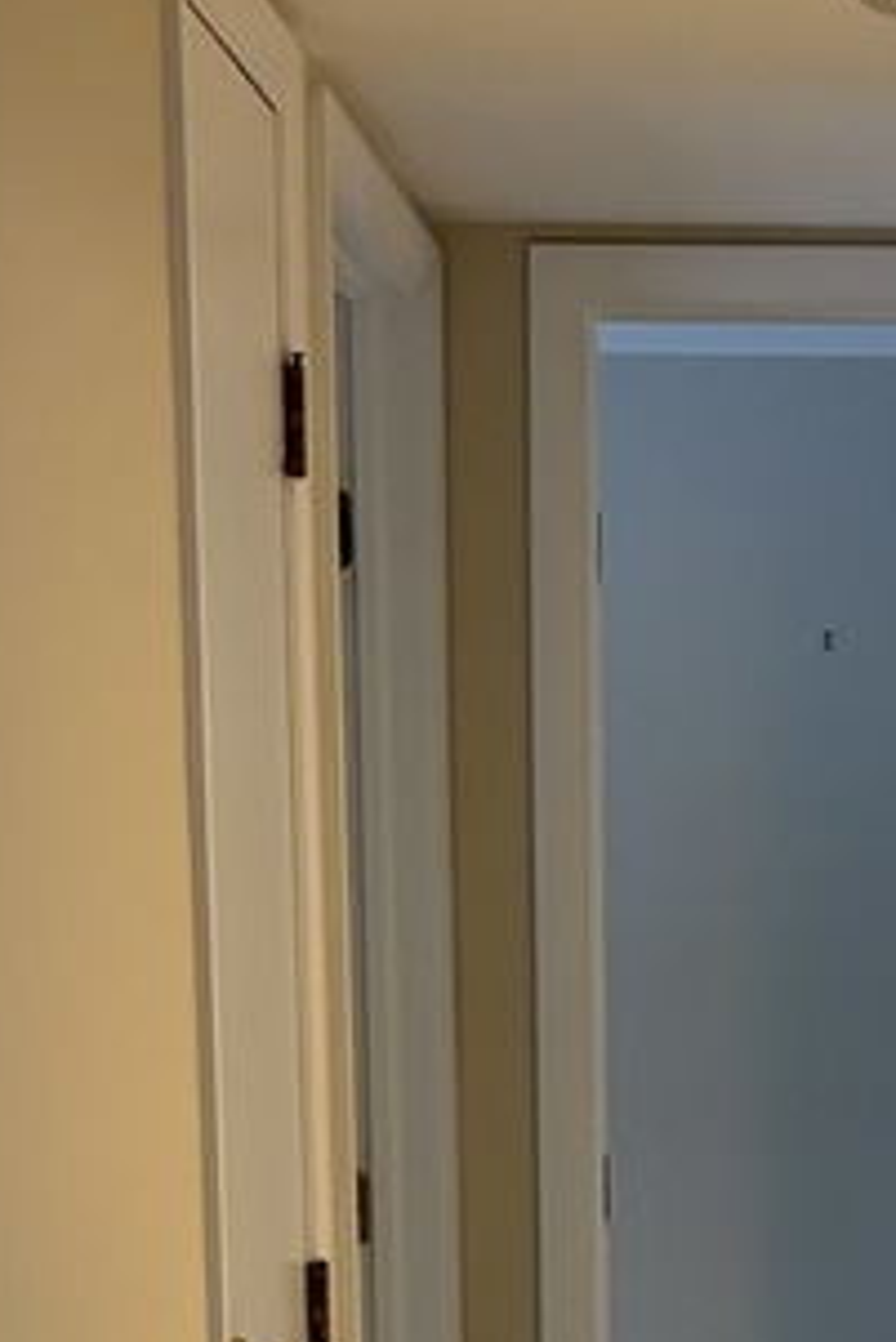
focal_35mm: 97
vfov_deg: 20.0
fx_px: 3617
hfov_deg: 13.9
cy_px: 1494
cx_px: 883
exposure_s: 1/60
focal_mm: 5.96
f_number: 1.6
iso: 200
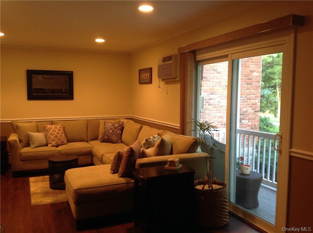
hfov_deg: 52.7
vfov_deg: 40.6
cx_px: 156
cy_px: 116
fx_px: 316
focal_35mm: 35
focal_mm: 4.28
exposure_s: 1/15
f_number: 2.4
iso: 125
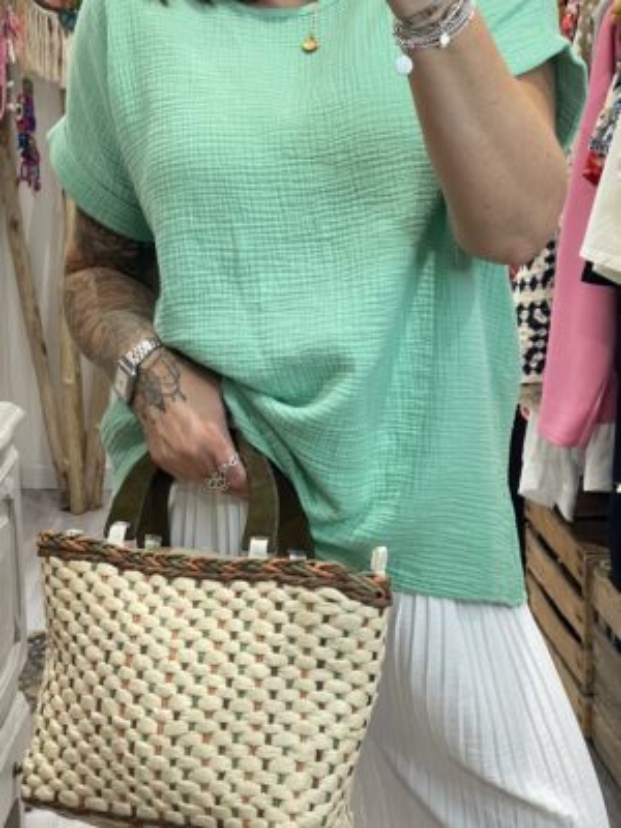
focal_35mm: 64
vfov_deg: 30.3
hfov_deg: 22.9
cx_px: 310
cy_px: 414
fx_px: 1531
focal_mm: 7.5
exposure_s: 1/50
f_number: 2.2
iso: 160
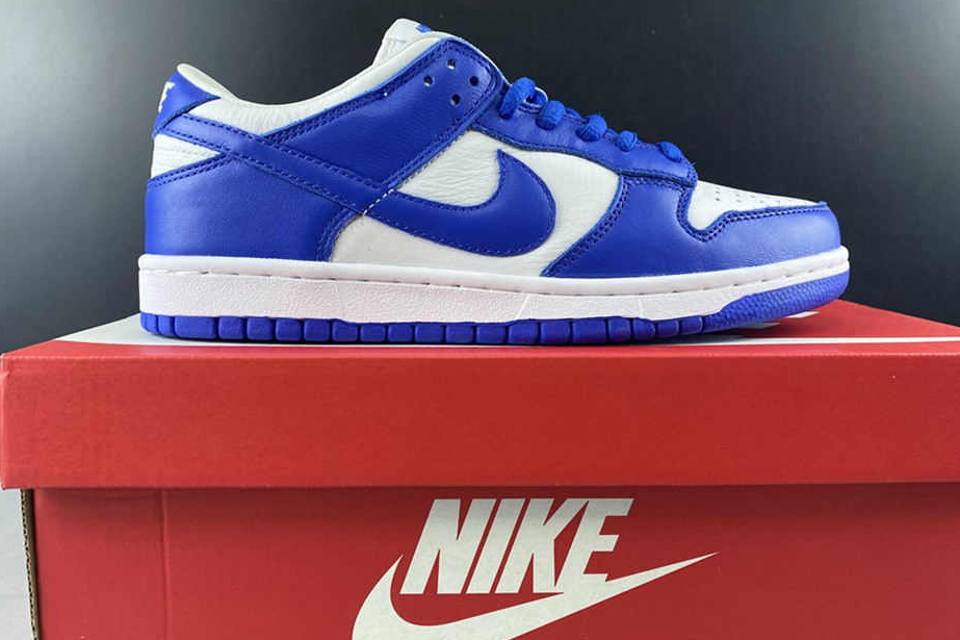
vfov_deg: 43.6
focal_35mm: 30
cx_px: 489
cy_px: 309
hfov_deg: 61.9
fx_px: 800
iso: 100
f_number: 1.8
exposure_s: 1/100
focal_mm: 4.25
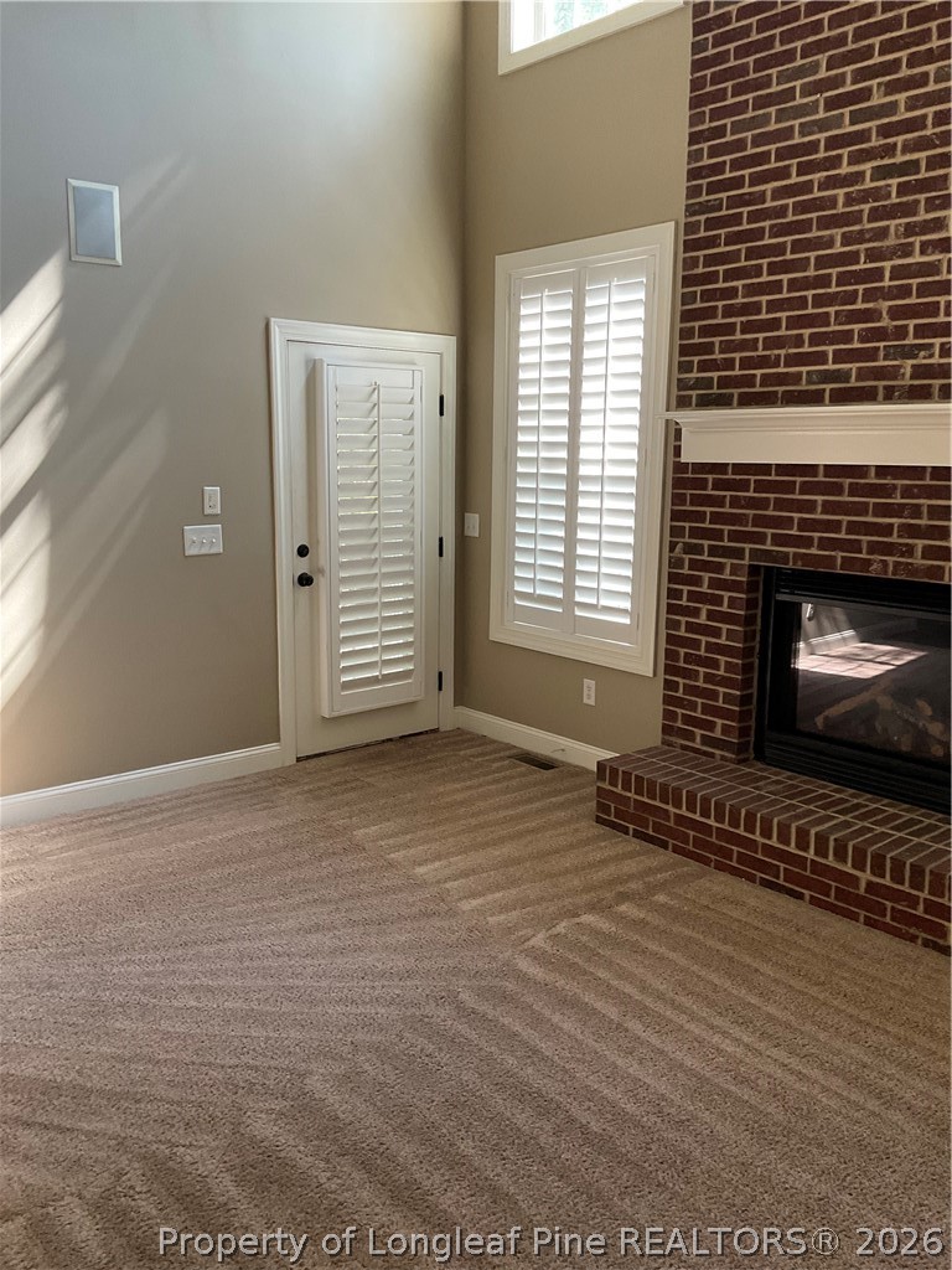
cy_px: 635
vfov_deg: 61.7
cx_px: 476
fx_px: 1063
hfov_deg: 48.2
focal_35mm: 29
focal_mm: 3
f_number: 1.8
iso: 100
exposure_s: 1/60
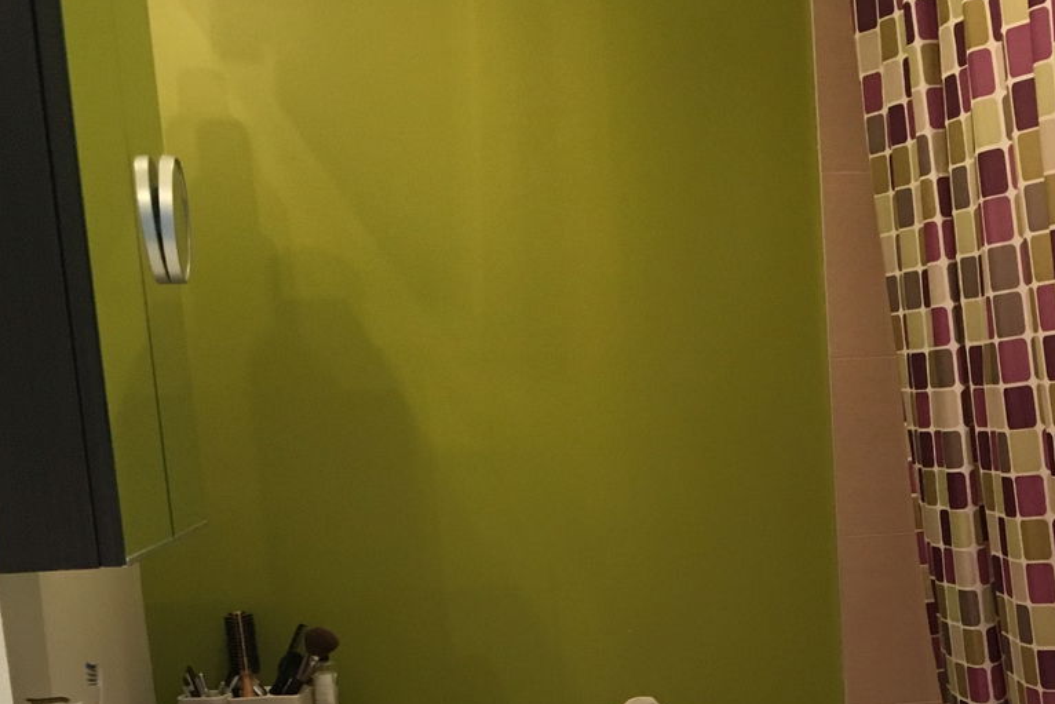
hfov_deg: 30.4
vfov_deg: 20.6
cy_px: 756
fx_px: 1846
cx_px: 959
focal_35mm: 63
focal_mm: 4.15
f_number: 2.2
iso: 100
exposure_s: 1/30
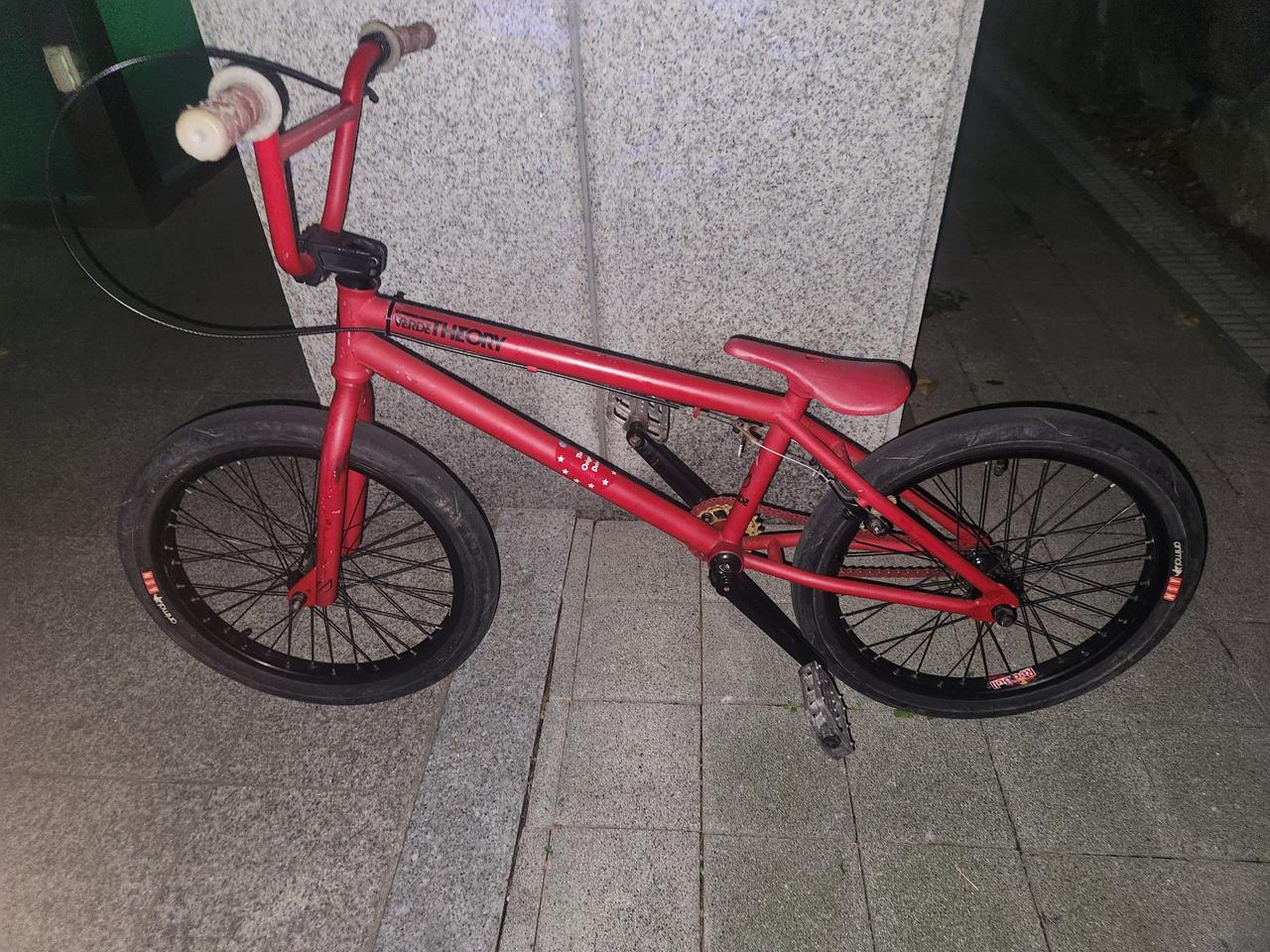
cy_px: 476
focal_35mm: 23
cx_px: 635
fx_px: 844
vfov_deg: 58.9
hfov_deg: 73.9
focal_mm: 5.4
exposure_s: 1/8
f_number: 1.8
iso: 640
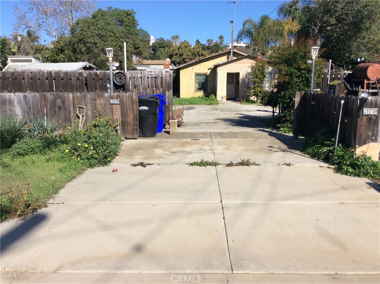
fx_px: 351
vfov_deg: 44.1
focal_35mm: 32
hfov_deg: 56.9
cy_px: 142
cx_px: 190
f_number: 2.4
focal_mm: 3.3
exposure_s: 1/1684
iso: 32
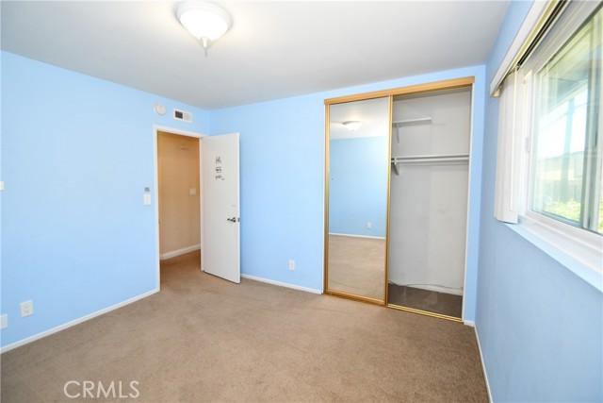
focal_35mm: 15
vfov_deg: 77.4
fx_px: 251
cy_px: 202
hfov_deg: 100.4
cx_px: 302
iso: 280
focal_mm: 10
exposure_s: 1/60
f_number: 4
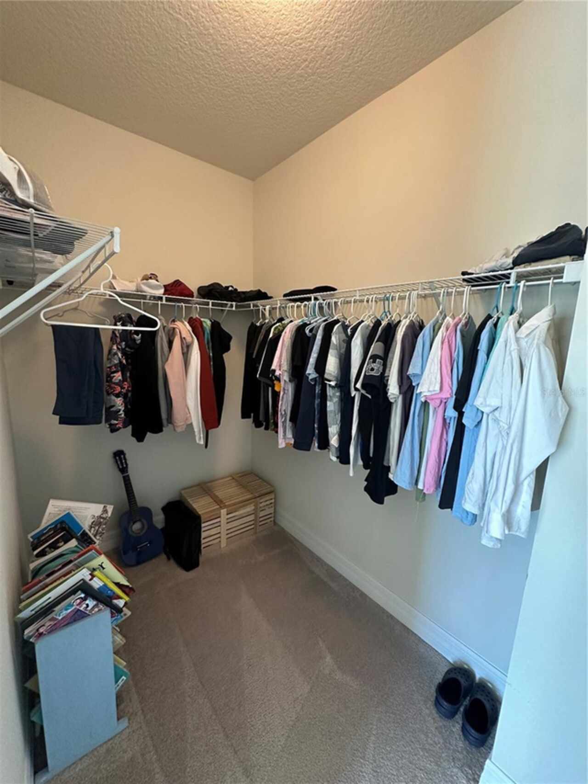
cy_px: 392
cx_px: 294
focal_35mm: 14
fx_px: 317
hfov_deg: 85.7
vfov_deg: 102.1
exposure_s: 1/60
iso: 400
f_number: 2.2
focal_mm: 2.22
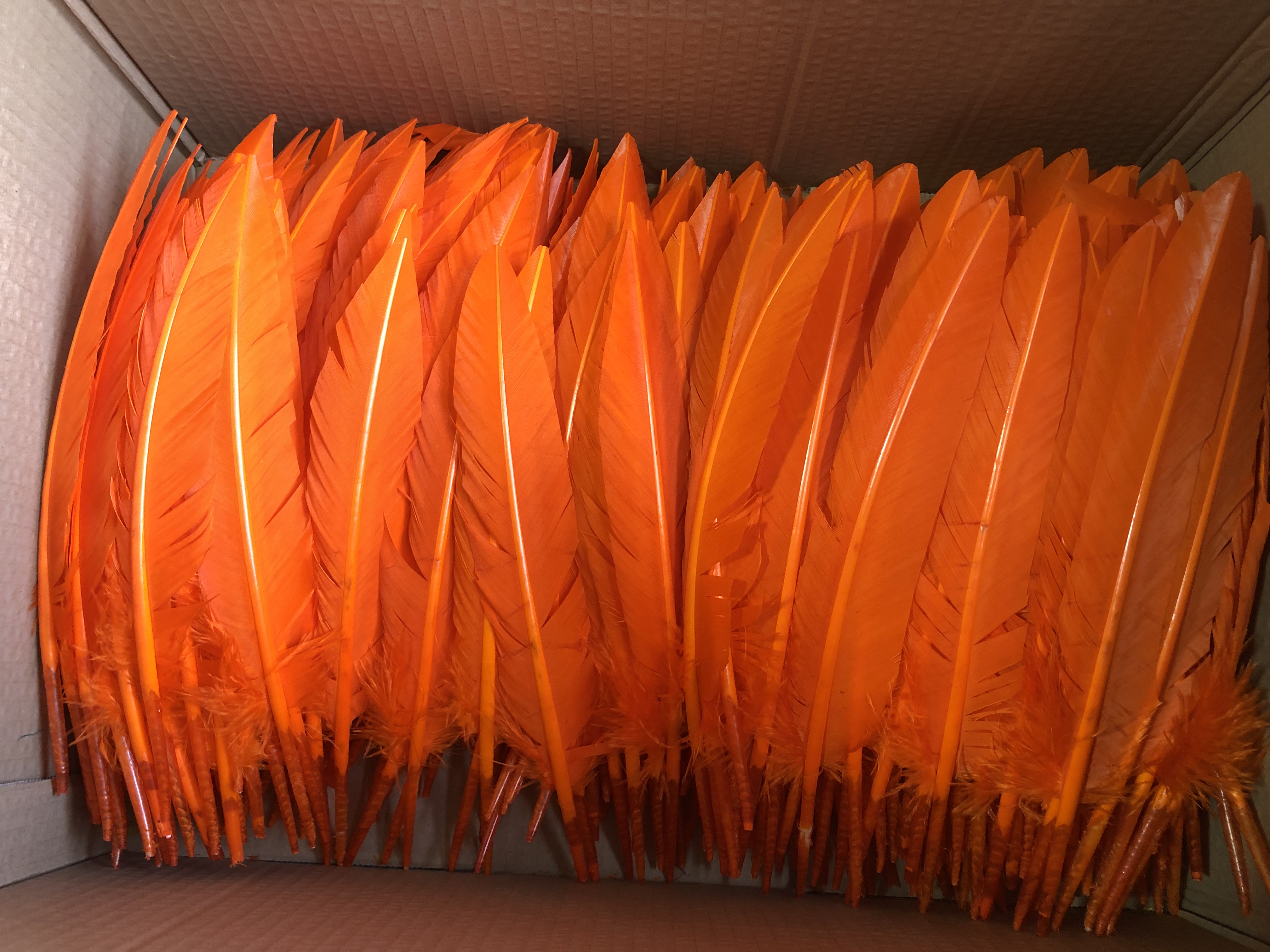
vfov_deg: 49.7
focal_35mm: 28
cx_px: 635
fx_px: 1027
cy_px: 476
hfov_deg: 63.4
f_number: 1.8
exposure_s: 1/15
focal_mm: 4
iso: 40
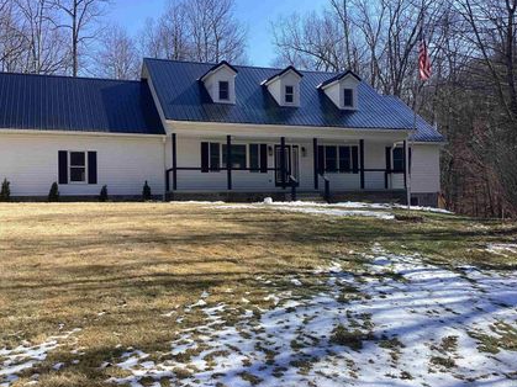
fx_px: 552
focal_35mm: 37
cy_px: 188
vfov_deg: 38.6
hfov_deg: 50.1
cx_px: 248
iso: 25
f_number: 2.4
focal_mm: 3.3
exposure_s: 1/715
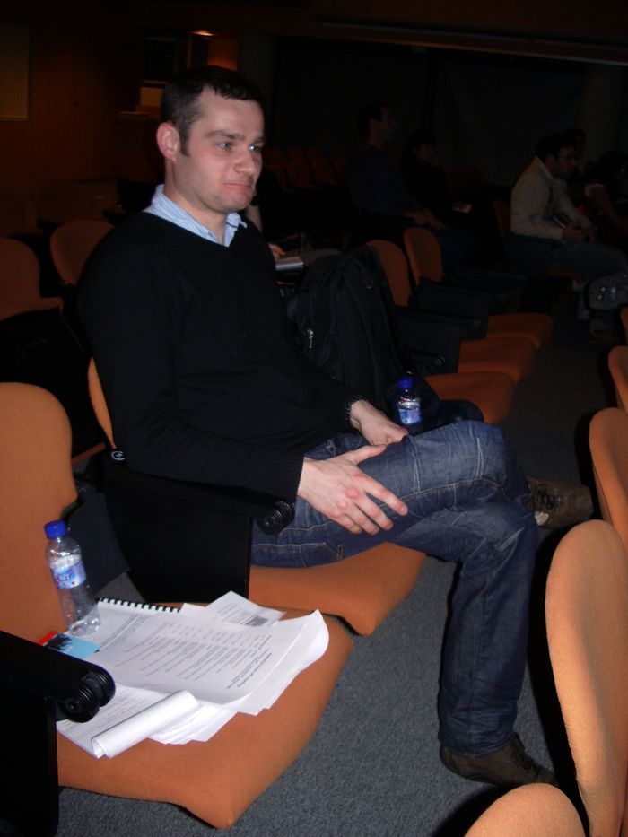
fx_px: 846
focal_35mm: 35
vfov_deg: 52.6
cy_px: 418
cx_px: 314
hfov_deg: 40.7
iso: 100
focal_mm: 5.8
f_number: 2.6
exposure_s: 1/40
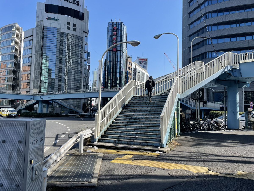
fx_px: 191
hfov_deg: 67.3
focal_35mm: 26
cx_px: 127
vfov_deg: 53.1
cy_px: 96
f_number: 1.6
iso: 32
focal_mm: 4.2
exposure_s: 1/3509
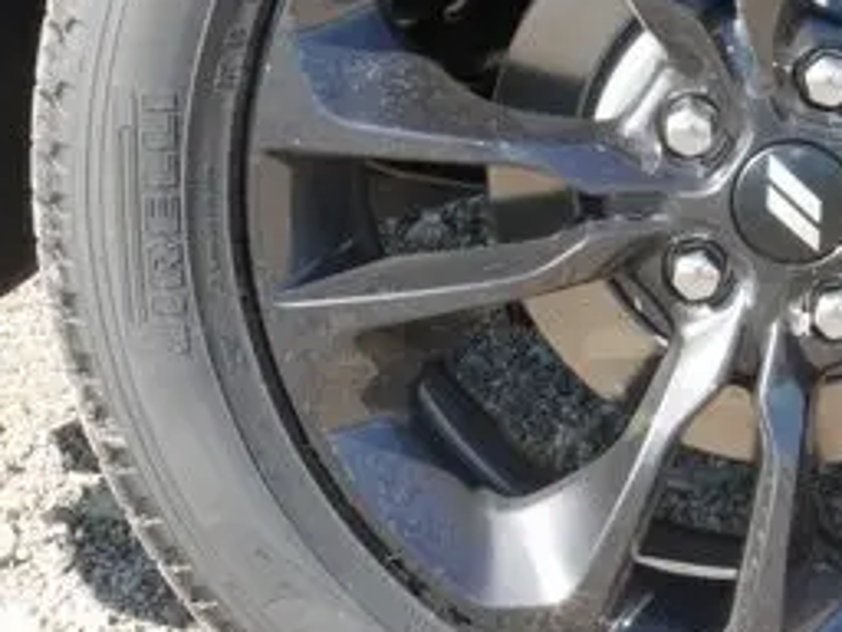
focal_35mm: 115
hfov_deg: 16.6
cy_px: 153
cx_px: 904
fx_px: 2797
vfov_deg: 12.8
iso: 200
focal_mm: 23
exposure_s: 1/15
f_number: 22
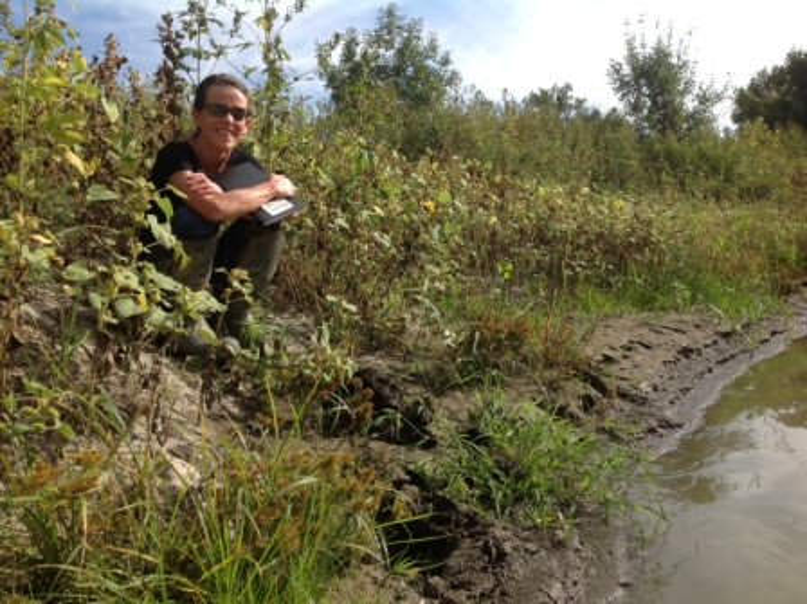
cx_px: 404
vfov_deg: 40.6
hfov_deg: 52.7
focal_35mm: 35
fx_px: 815
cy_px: 302
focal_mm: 4.28
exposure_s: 1/1374
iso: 50
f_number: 2.4
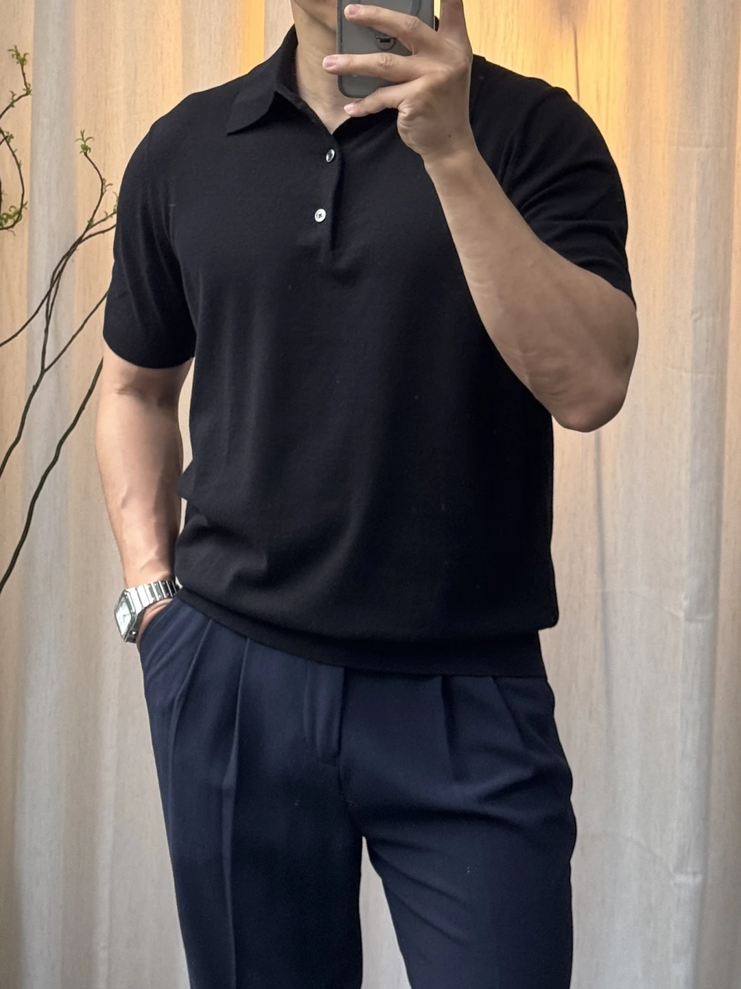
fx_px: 1370
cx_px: 370
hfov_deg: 30.3
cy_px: 494
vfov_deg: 39.7
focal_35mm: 48
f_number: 1.78
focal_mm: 6.76
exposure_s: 1/121
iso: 80
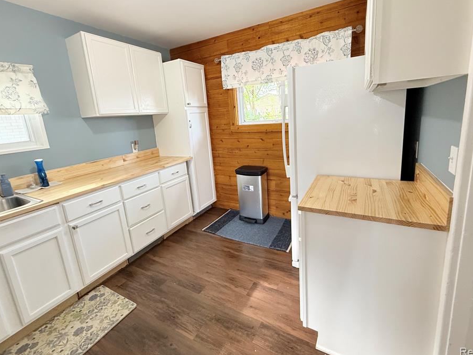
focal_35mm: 16
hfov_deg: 94.5
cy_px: 157
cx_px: 243
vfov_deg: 77.8
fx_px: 219
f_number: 2.2
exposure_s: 1/60
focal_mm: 2.22
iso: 250
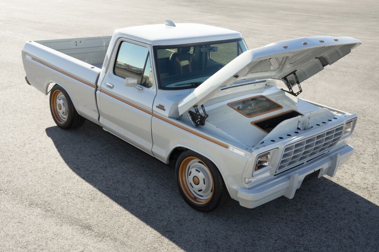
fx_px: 432
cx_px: 190
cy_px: 126
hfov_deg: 47.4
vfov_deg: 32.6
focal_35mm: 41
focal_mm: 41
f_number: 6.3
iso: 200
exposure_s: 1/250
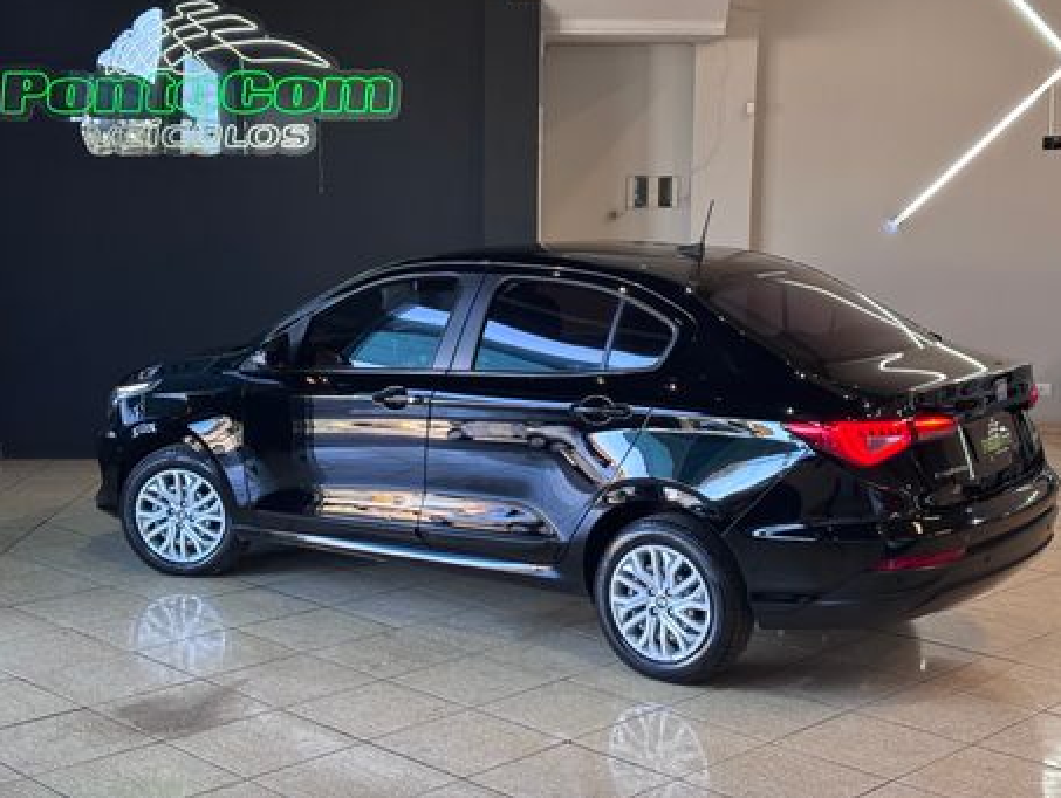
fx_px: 1657
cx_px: 548
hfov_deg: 35.5
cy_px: 386
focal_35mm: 54
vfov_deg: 27.1
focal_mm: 5.96
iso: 125
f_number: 1.6
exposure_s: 1/60
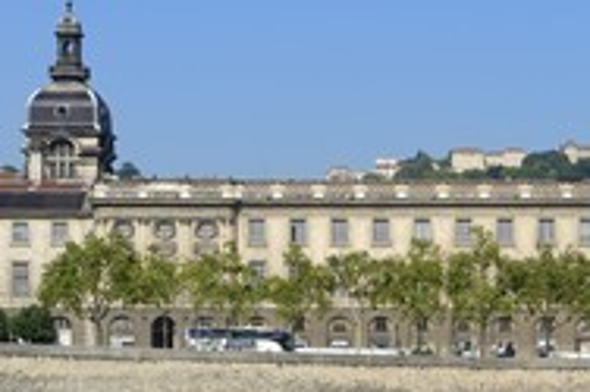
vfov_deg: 10.5
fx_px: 2129
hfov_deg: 15.7
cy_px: 336
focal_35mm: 130
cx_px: 485
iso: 200
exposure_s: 1/320
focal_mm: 58
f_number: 11
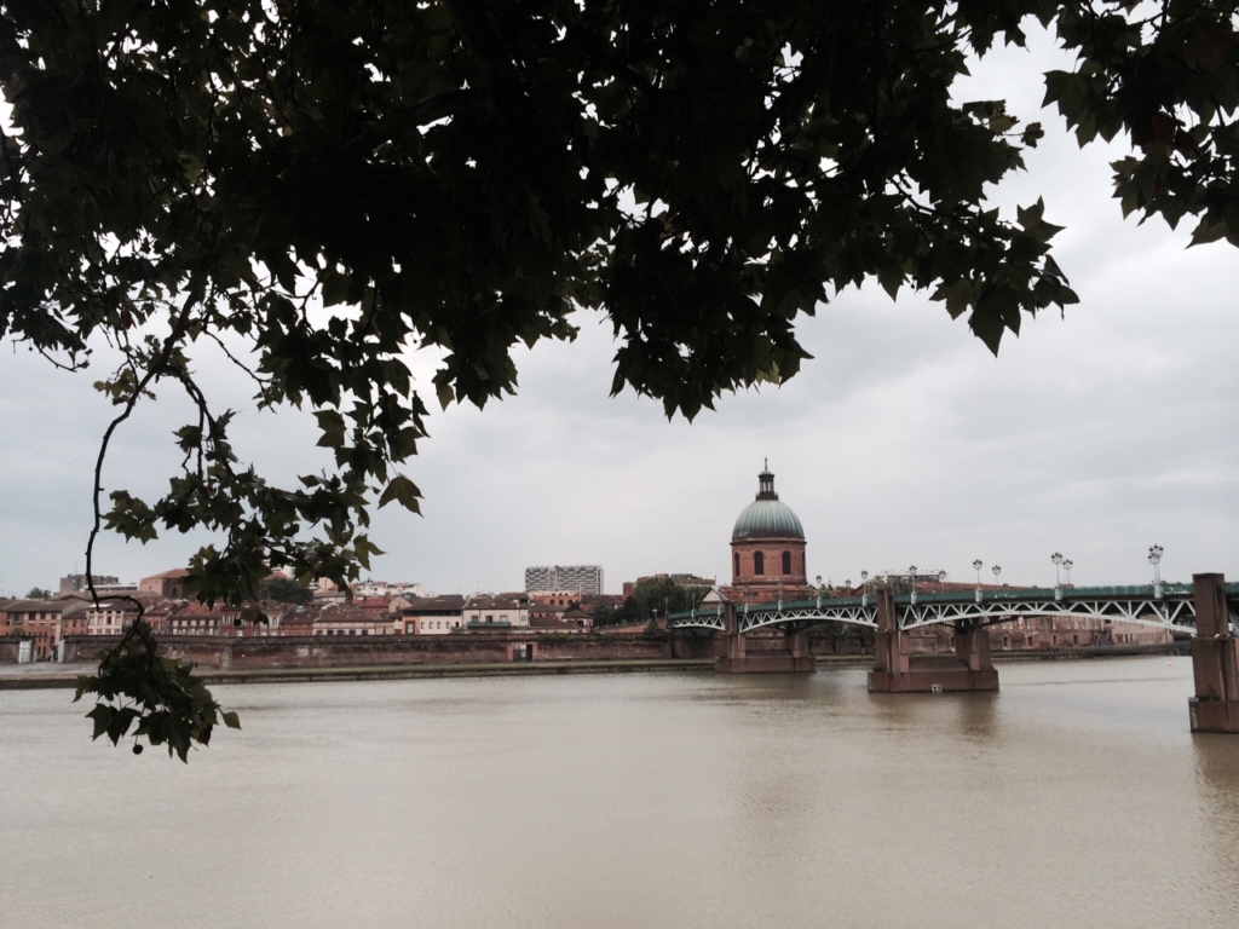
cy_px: 464
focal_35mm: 30
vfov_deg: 46.8
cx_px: 620
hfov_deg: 60.0
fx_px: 1074
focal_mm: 4.12
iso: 32
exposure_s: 1/733
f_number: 2.2
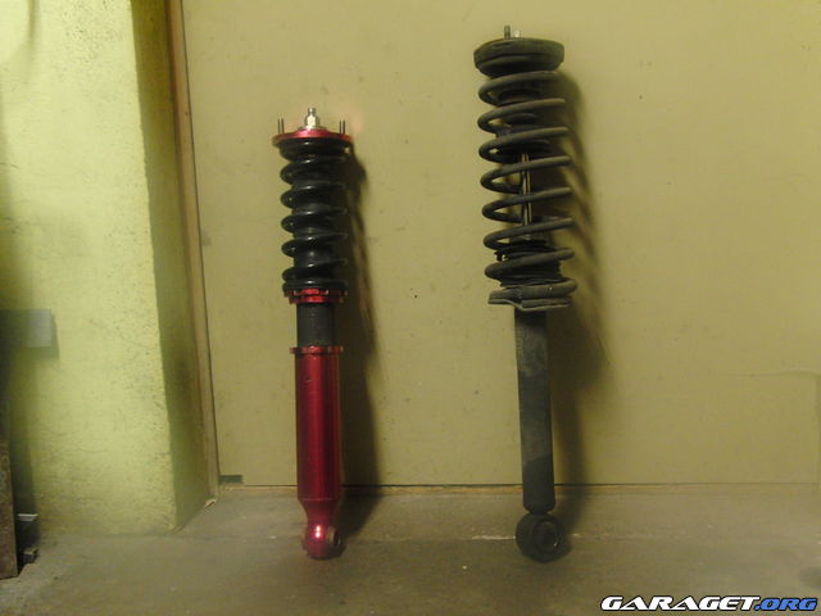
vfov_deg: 29.1
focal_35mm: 50
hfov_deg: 38.2
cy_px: 308
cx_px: 410
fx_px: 1186
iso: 400
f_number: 2.8
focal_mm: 10
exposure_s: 1/6
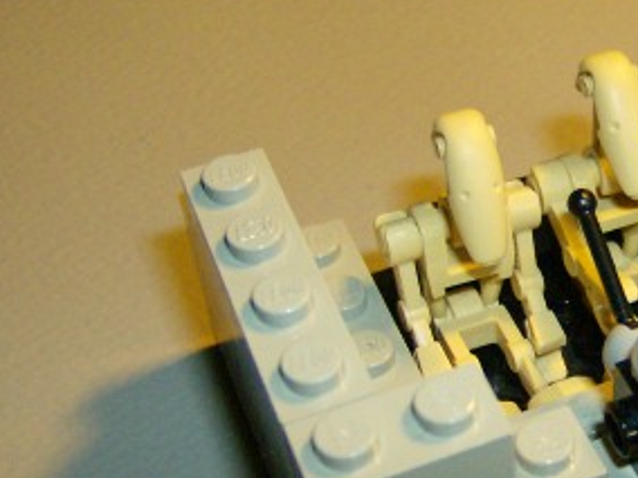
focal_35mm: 81
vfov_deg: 18.2
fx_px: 1493
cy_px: 256
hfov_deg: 23.6
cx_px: 559
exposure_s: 1/60
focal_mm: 6
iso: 200
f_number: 2.8
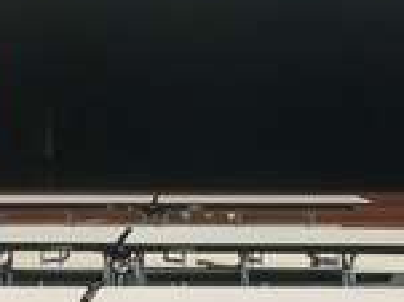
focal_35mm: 77
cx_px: 214
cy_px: 187
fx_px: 898
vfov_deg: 19.1
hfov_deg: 25.4
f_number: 2.2
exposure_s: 1/30
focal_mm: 4.15
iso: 80
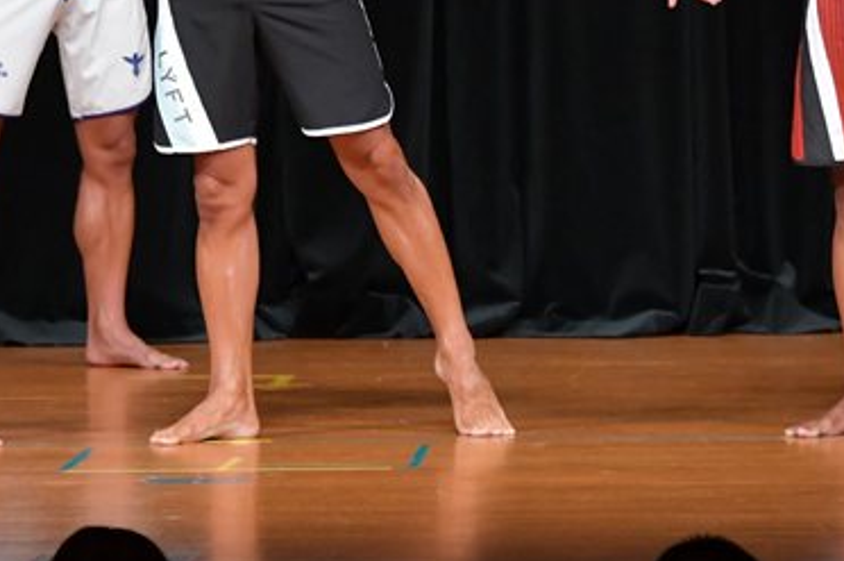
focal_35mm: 563
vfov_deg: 2.4
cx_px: 244
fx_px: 13182
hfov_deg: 3.7
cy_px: -20
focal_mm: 180
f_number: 5.6
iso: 5000
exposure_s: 1/400
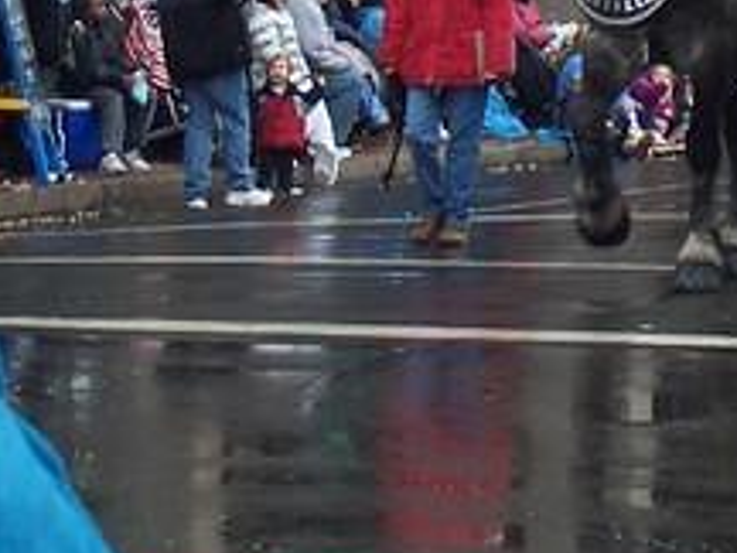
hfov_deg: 7.5
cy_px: -116
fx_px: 5621
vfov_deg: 5.6
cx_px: 757
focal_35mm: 264
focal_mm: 13.5
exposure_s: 1/90
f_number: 4.1
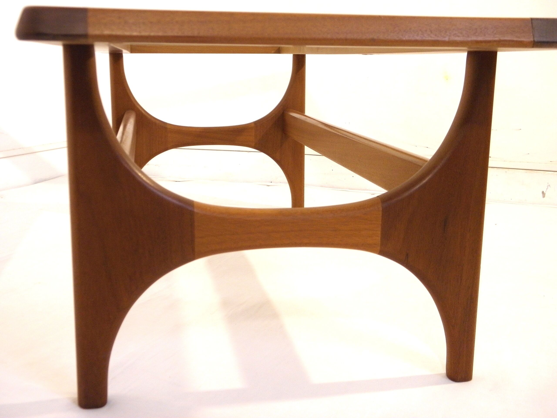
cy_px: 209
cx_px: 278
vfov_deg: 35.1
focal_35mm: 41
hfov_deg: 45.8
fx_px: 660
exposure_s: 1/13
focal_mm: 7.5
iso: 200
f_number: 3.8
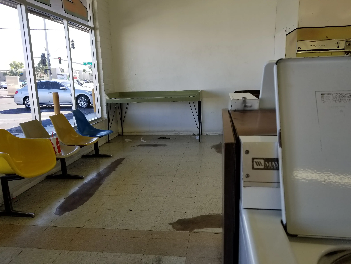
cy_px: 132
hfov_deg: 67.3
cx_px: 176
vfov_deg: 53.1
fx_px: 264
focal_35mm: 26
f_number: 1.7
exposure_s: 1/349
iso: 50
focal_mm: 4.3
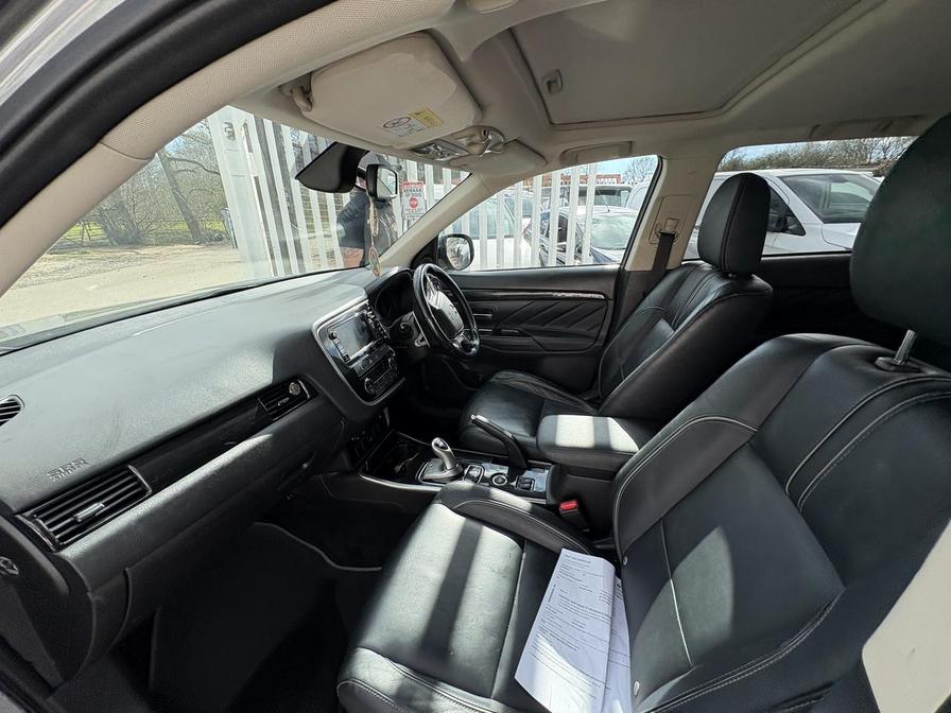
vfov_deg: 85.7
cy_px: 356
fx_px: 385
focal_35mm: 14
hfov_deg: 102.1
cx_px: 476
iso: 64
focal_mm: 2.22
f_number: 2.2
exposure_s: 1/423
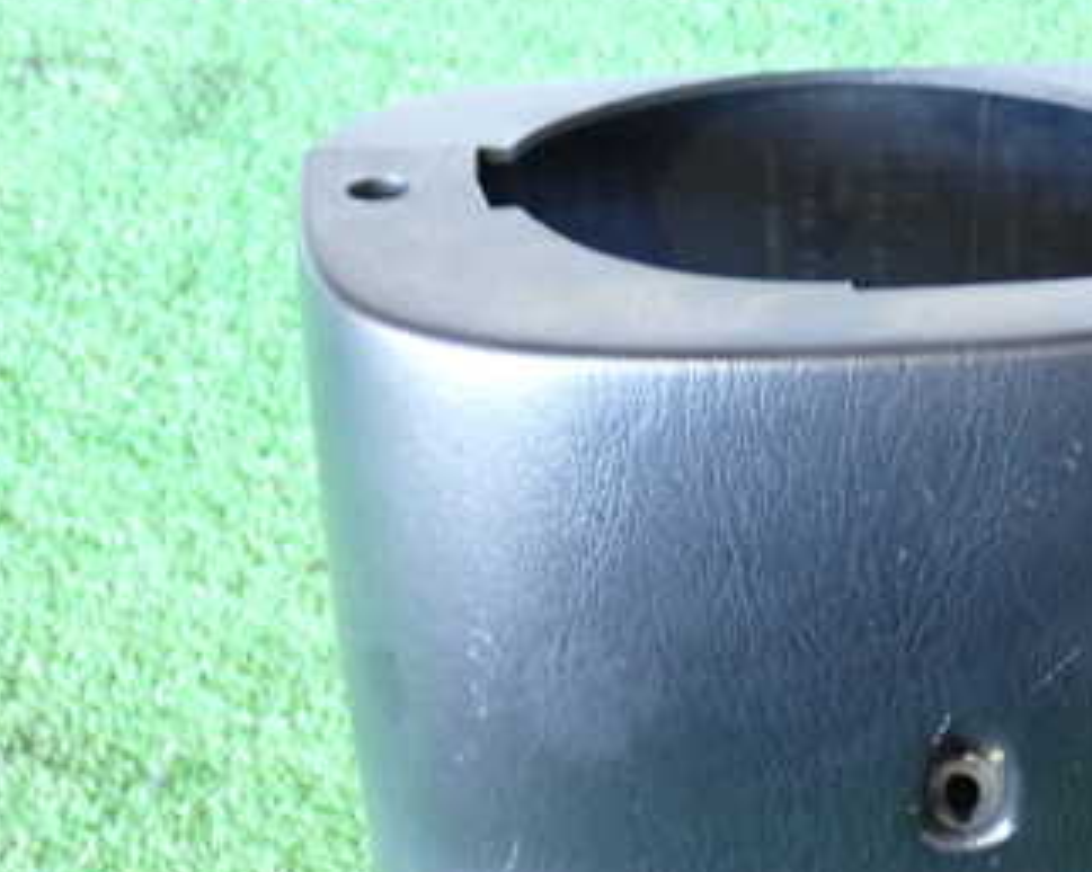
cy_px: 656
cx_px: 882
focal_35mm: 69
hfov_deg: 27.0
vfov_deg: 21.9
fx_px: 2229
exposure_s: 1/40
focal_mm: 6.83
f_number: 2.7
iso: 800
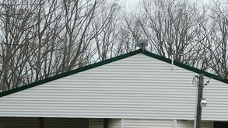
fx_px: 786
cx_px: 146
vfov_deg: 9.3
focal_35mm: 130
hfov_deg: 16.5
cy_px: 122
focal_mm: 12.6
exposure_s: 1/400
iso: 80
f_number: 4
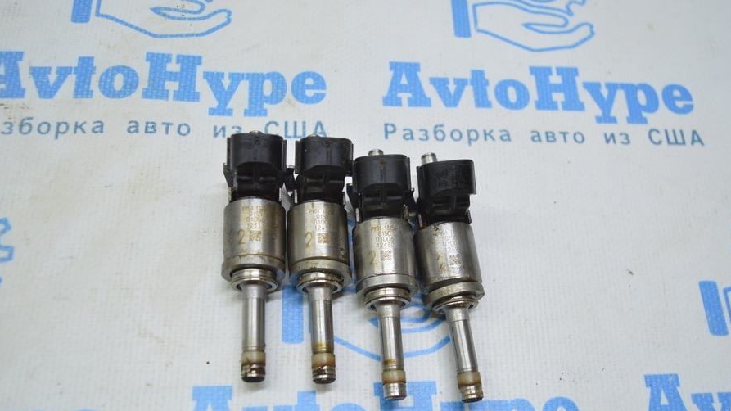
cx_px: 357
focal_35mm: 36
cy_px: 239
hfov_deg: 55.3
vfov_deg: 32.8
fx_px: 698
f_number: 3.5
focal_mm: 20
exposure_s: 1/80
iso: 400
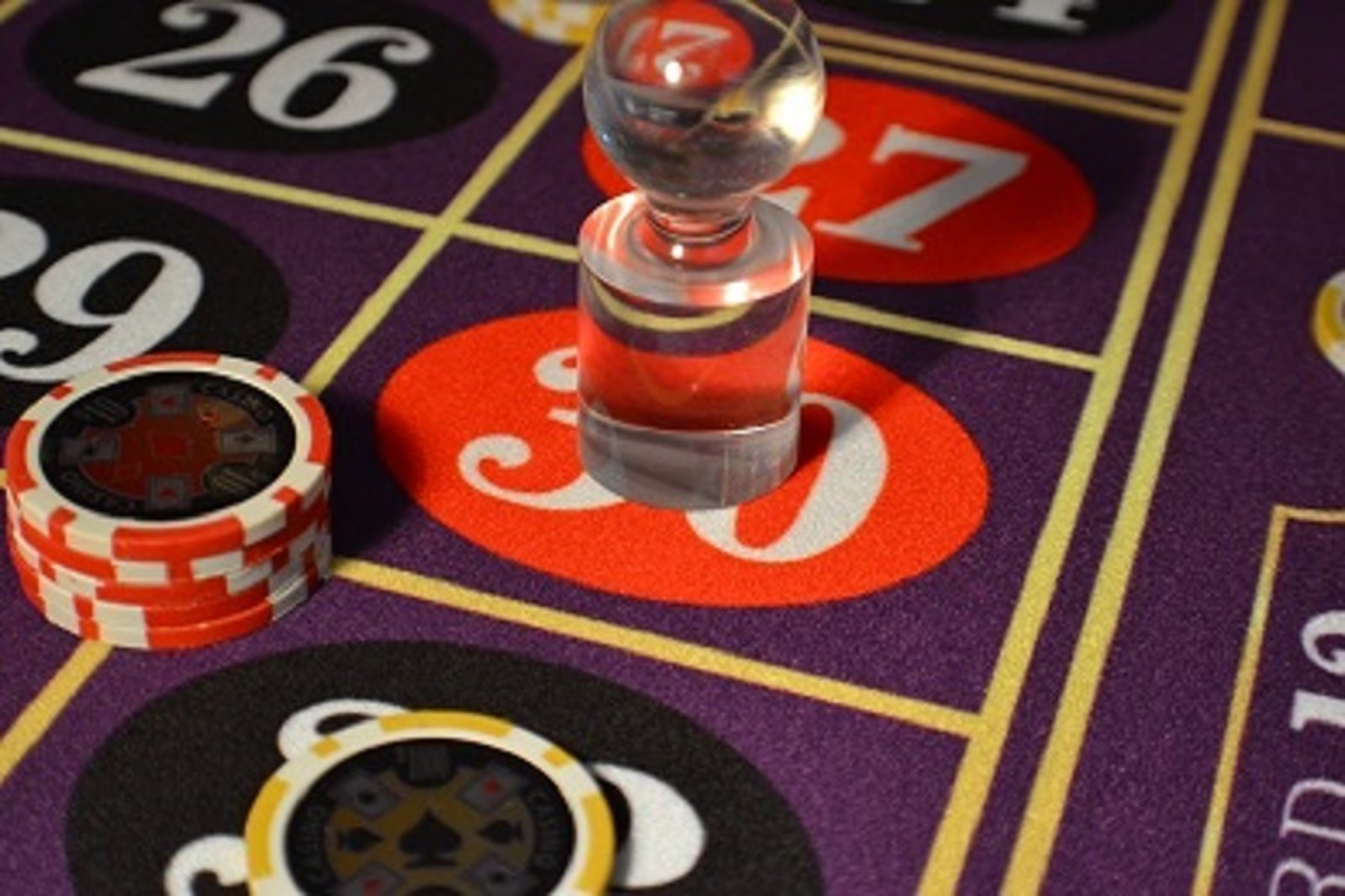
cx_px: 672
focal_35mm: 82
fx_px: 3081
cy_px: 448
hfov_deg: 24.6
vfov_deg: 16.5
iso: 2000
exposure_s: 1/60
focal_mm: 55
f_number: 5.6
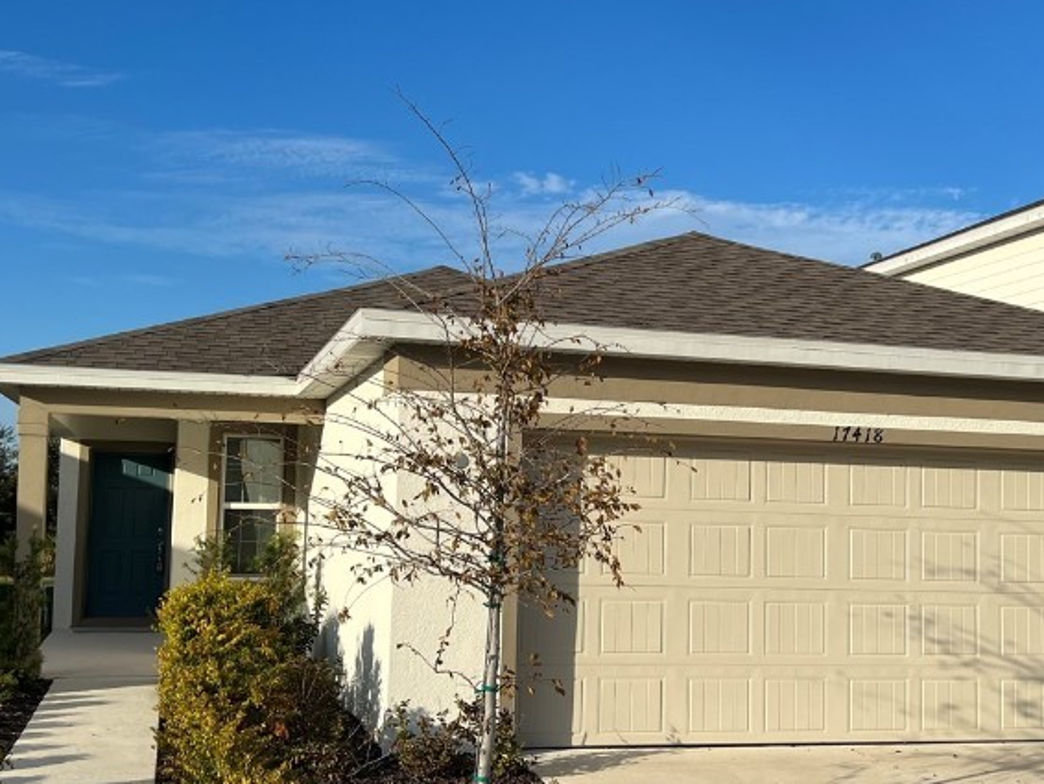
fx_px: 1418
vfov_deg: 30.9
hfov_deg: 40.4
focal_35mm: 47
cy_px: 402
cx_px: 550
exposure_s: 1/6211
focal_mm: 5.7
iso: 50
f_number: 1.5
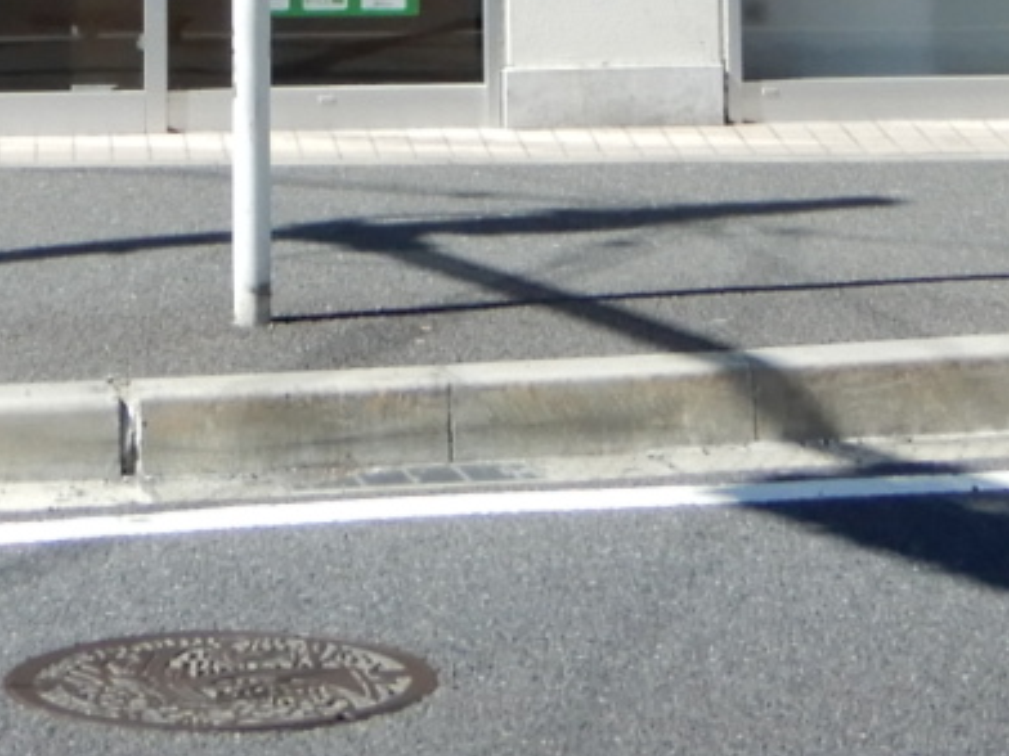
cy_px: -957
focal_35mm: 139
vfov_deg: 9.6
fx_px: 4052
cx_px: 345
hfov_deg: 14.2
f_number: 3.4
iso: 80
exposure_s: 1/500
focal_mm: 4.3
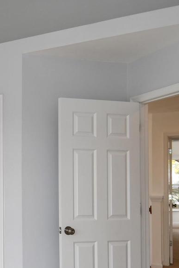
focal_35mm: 45
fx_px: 336
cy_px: 177
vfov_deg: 43.1
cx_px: -76
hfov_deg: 24.5
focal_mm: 12
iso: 160
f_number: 5.6
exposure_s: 1/125
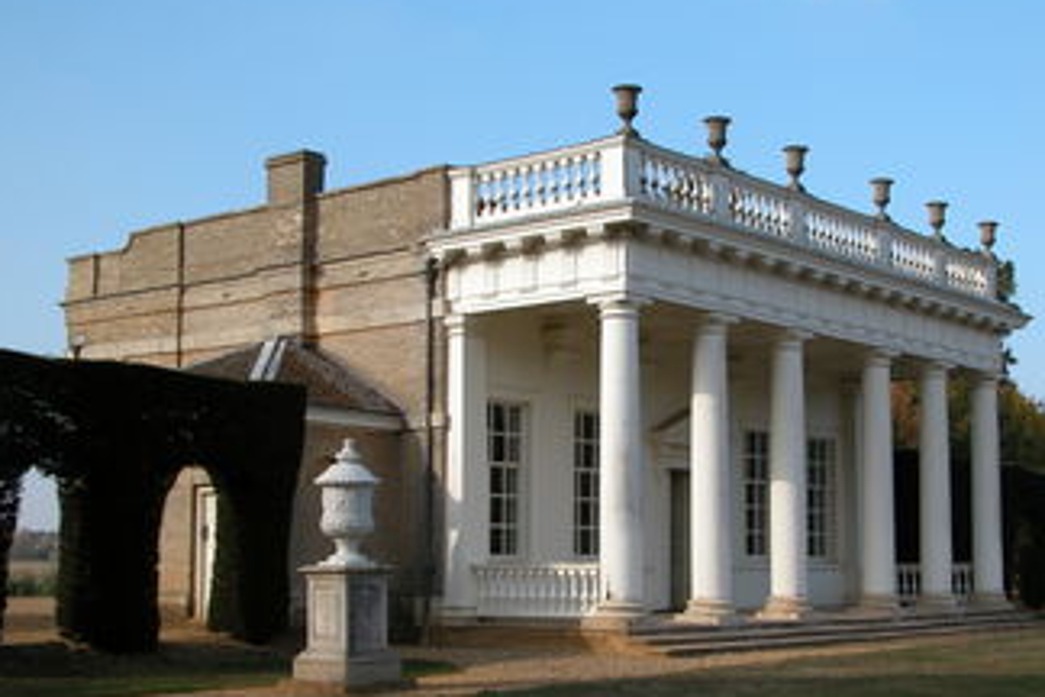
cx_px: 581
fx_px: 1713
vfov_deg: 23.0
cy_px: 413
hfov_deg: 33.9
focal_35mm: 59
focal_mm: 11.6
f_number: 5.9
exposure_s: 1/234
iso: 100
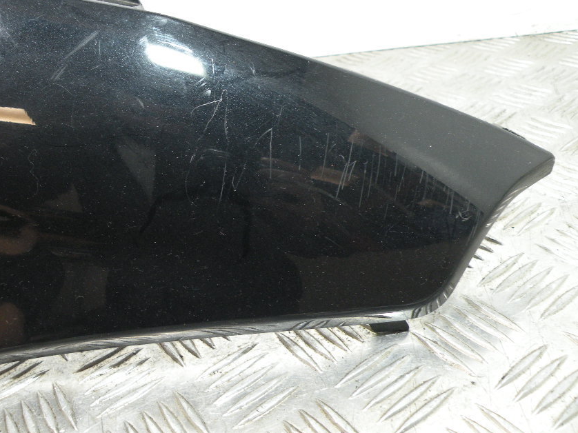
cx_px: 239
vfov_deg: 42.8
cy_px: 188
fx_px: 551
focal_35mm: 33
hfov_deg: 55.1
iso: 158
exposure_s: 1/60
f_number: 2.8
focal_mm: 4.7
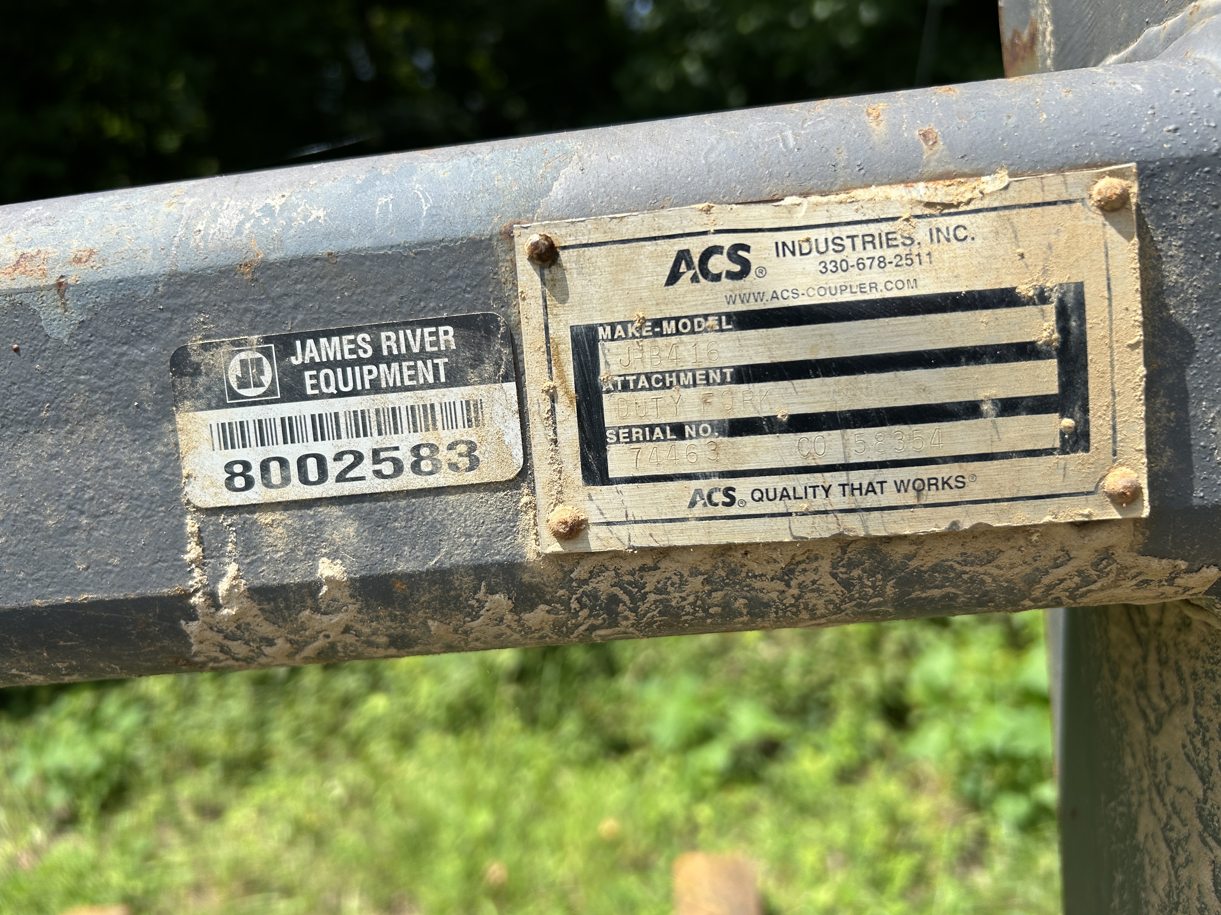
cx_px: 610
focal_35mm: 26
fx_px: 917
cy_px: 458
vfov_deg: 53.1
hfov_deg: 67.3
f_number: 1.5
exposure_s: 1/2457
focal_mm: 5.7
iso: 50
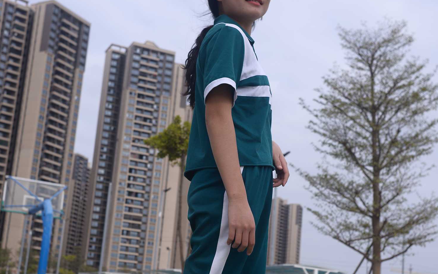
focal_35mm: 54
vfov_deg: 23.8
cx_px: 218
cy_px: 192
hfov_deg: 37.5
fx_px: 645
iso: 160
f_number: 6.3
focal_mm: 35
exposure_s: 1/800
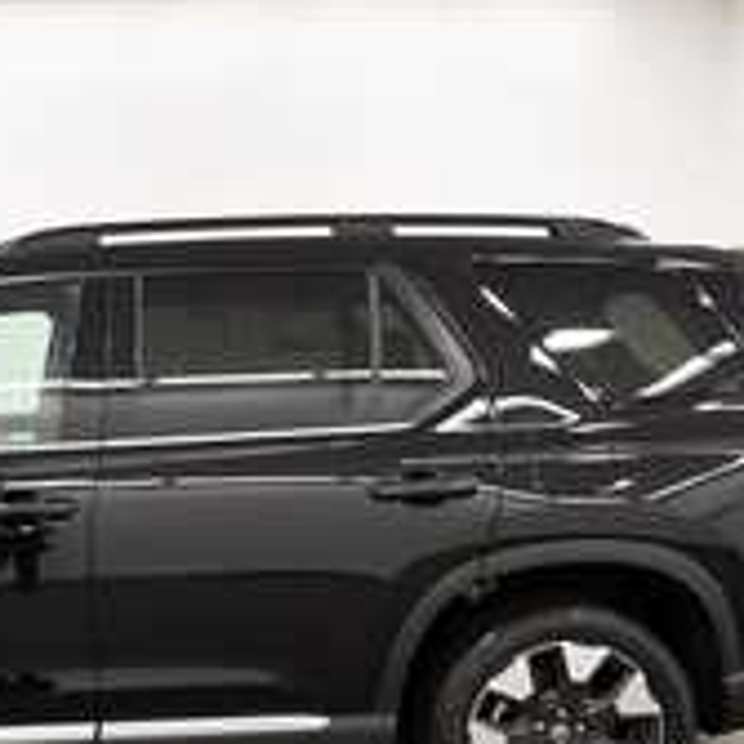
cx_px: 45
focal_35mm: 49
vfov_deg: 34.0
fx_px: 1192
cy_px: 550
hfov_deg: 32.6
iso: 1000
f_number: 5.3
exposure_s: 1/125
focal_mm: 16
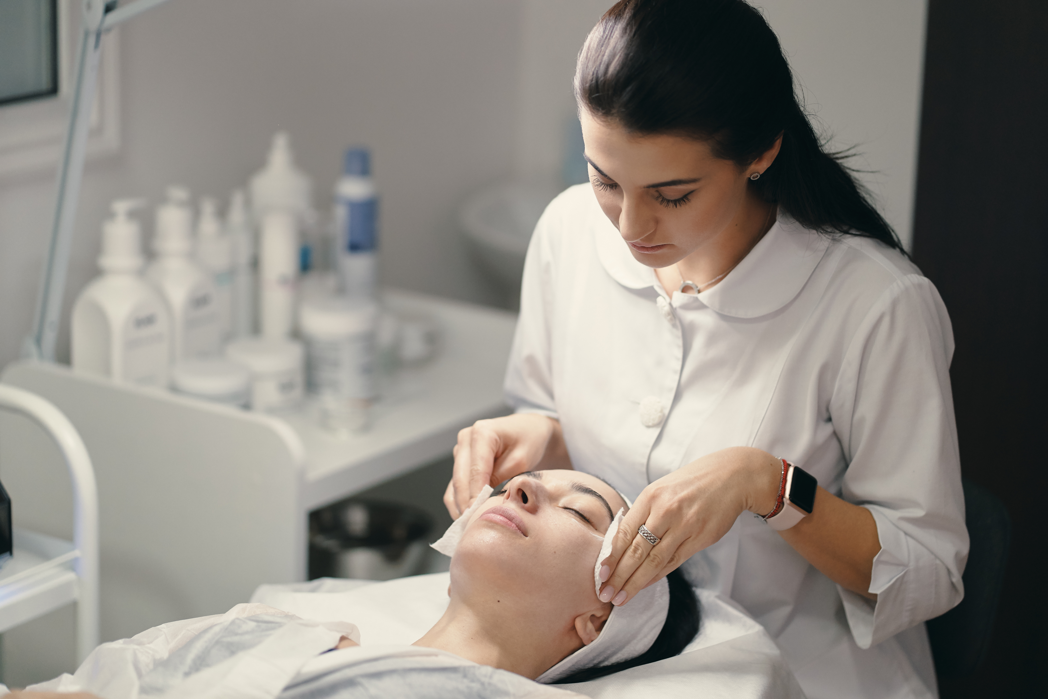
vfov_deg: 16.1
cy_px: 350
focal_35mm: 85
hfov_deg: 23.9
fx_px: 2474
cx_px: 524
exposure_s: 1/500
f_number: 2
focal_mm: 85
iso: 1000
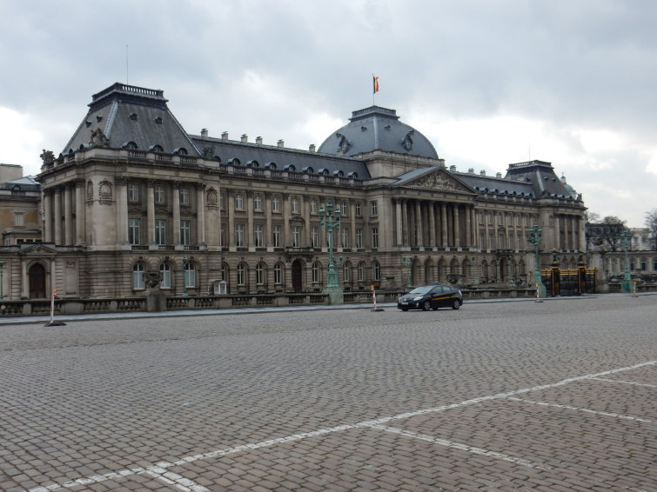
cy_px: 246
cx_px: 328
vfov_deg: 39.6
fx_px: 683
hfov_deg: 51.4
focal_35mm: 36
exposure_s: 1/500
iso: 125
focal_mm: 6.4
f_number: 4
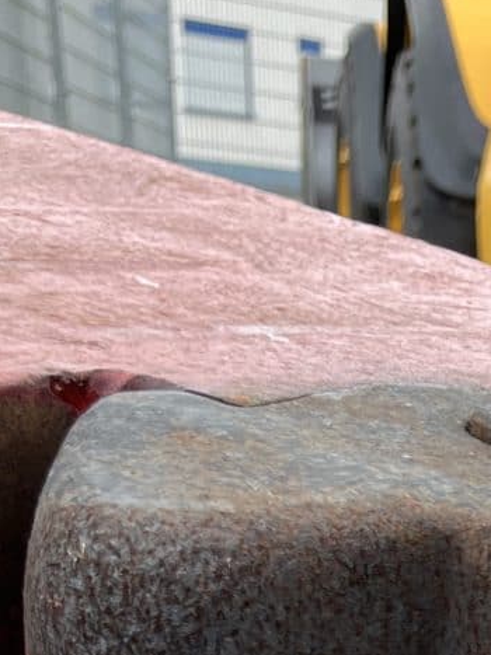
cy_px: 1360
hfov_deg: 12.1
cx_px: 828
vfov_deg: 14.1
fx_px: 2157
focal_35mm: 114
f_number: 1.6
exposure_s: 1/121
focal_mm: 5.1
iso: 50
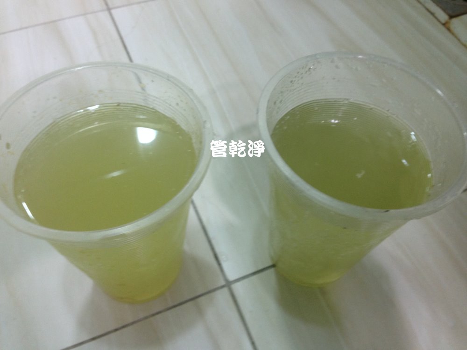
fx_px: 445
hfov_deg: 55.4
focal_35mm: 33
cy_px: 175
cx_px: 234
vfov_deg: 42.9
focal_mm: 4.12
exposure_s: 1/20
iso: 80
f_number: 2.4
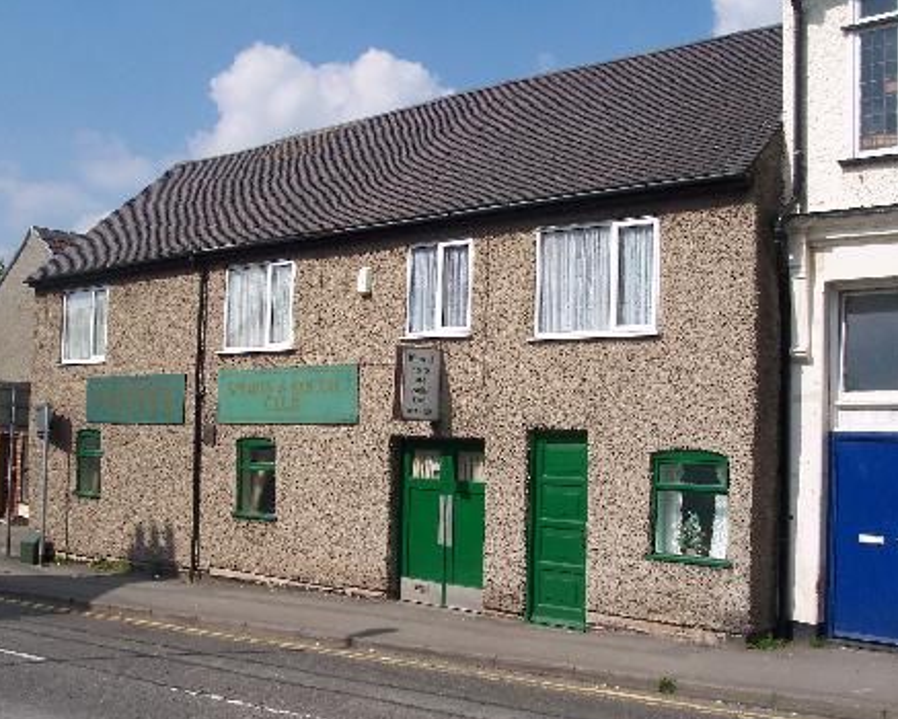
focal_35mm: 43
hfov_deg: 42.9
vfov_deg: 34.9
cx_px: 443
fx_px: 1143
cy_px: 386
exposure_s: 1/1000
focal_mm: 8
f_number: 4.8
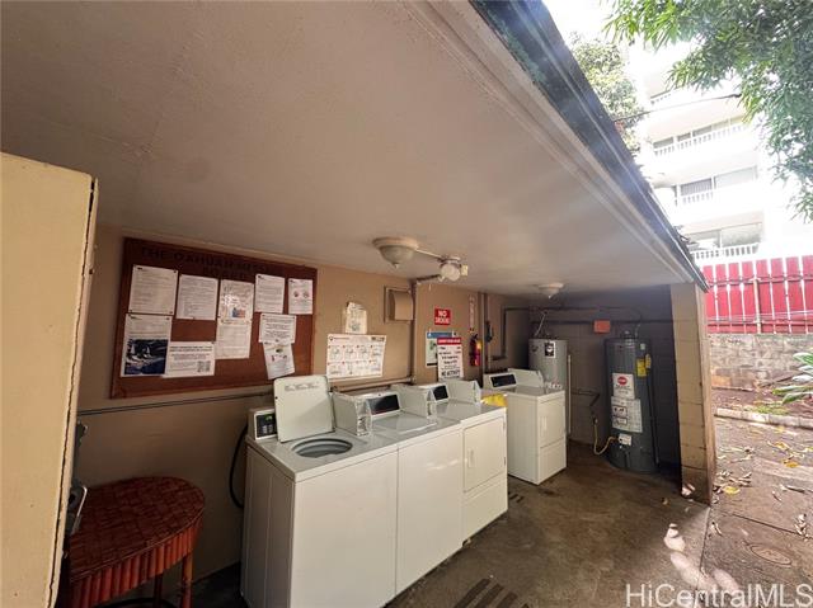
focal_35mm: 14
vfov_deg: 85.6
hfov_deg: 102.1
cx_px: 406
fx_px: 329
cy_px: 304
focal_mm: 2.22
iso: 250
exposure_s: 1/99
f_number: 2.2
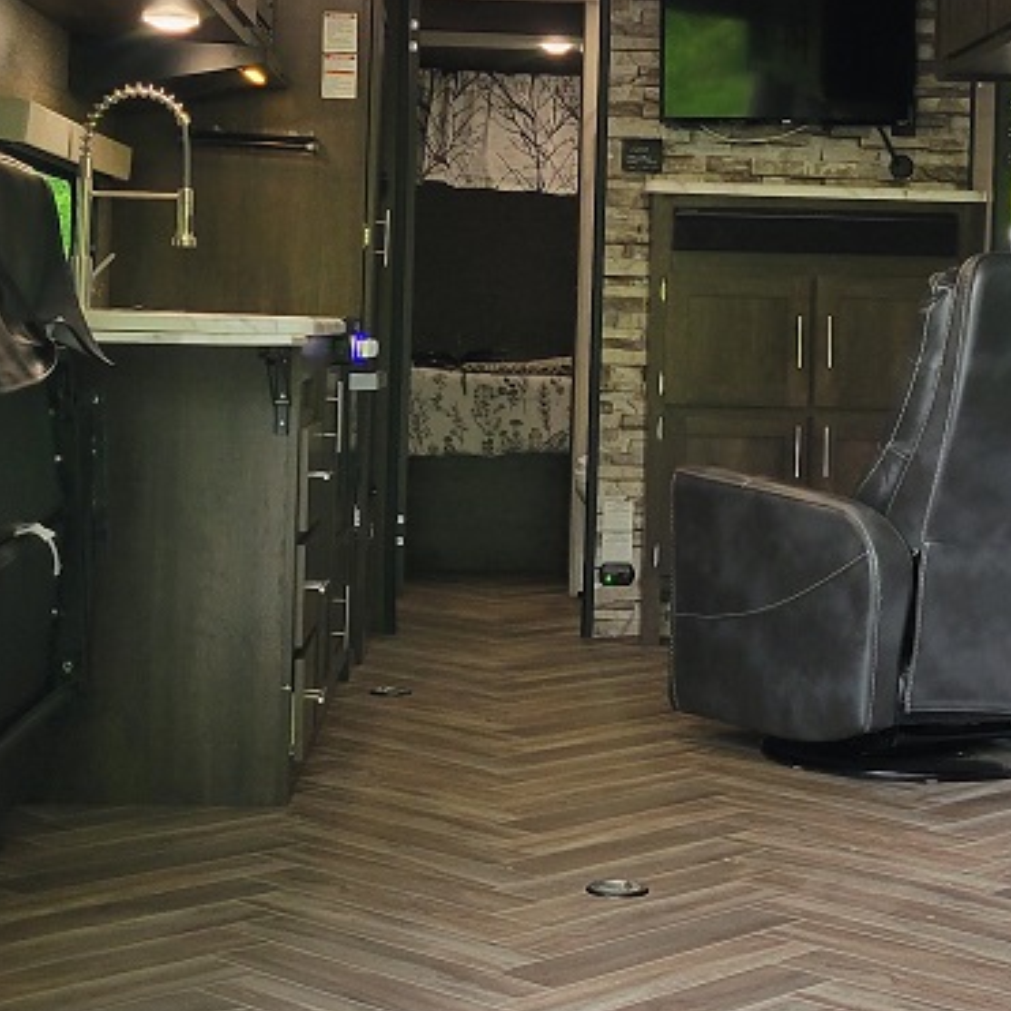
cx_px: 668
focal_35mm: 75
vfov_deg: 23.0
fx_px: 2478
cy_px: 349
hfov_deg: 23.0
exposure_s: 1/120
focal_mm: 5.4
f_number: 1.8
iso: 160
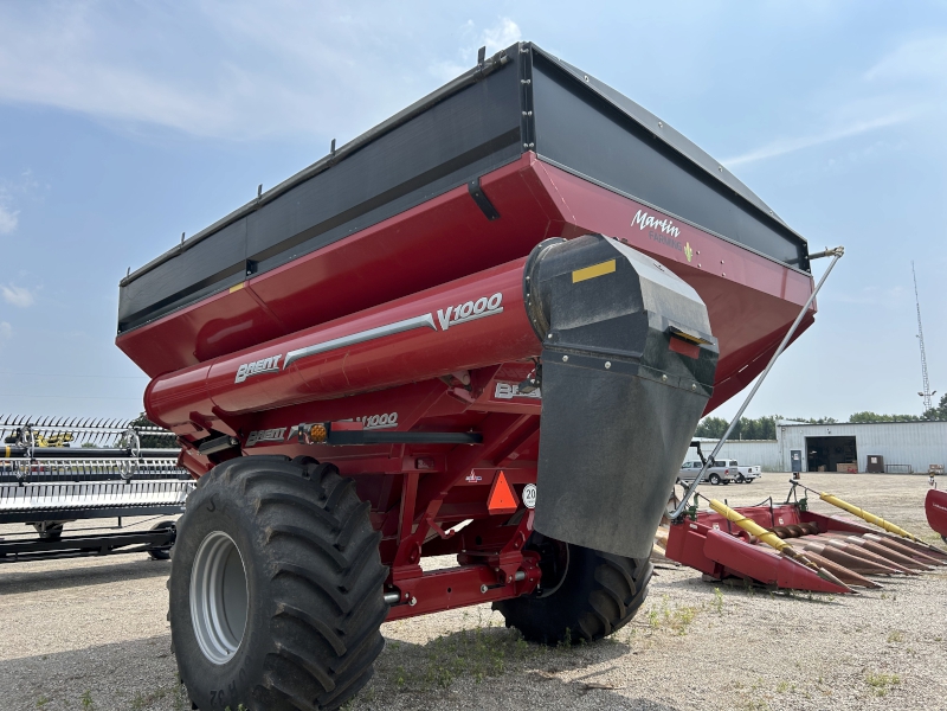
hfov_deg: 67.3
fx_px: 711
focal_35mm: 26
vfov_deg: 53.1
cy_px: 356
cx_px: 474
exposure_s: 1/3356
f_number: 1.5
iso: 50
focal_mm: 5.7
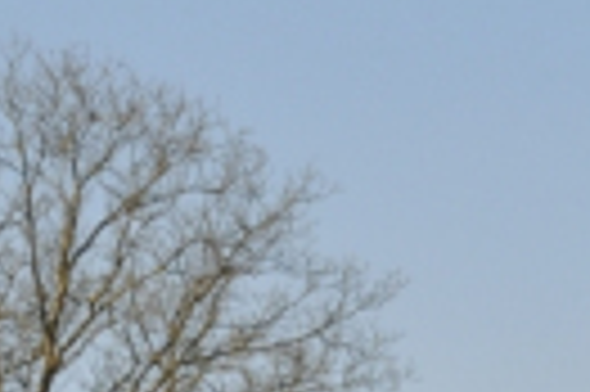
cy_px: 671
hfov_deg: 5.7
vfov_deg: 3.8
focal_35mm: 359
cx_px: 383
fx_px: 5879
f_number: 16
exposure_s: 1/100
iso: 200
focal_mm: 55
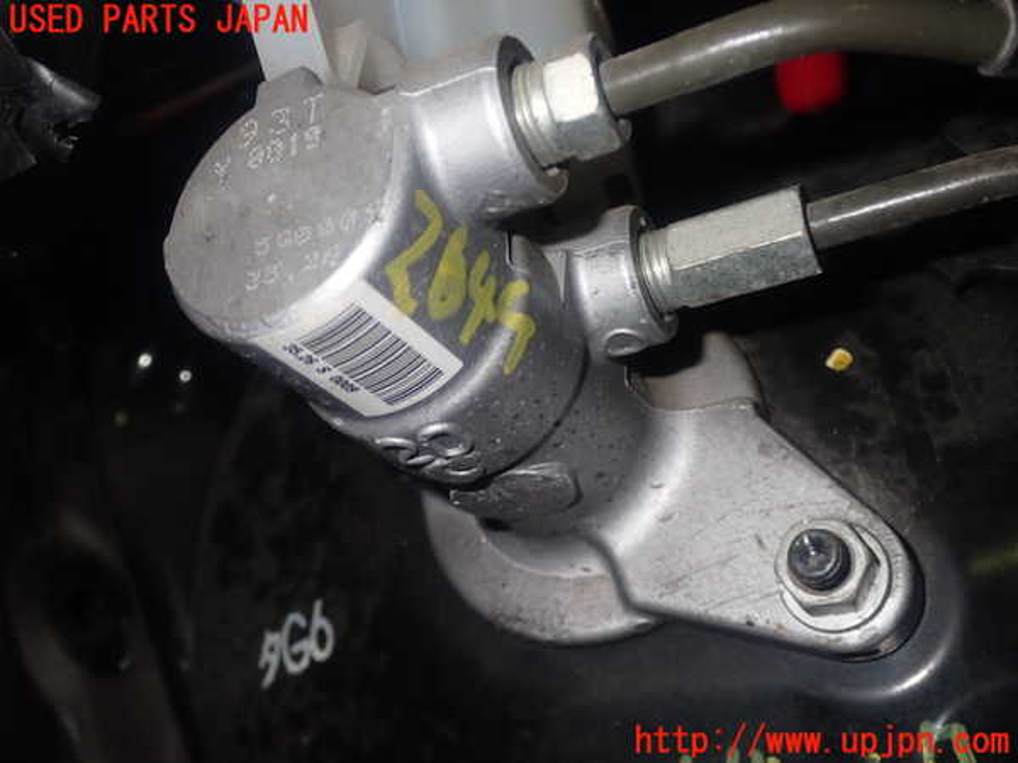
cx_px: 509
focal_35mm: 41
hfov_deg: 45.8
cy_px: 382
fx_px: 1206
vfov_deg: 35.1
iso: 200
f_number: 8
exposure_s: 1/40
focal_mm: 7.31
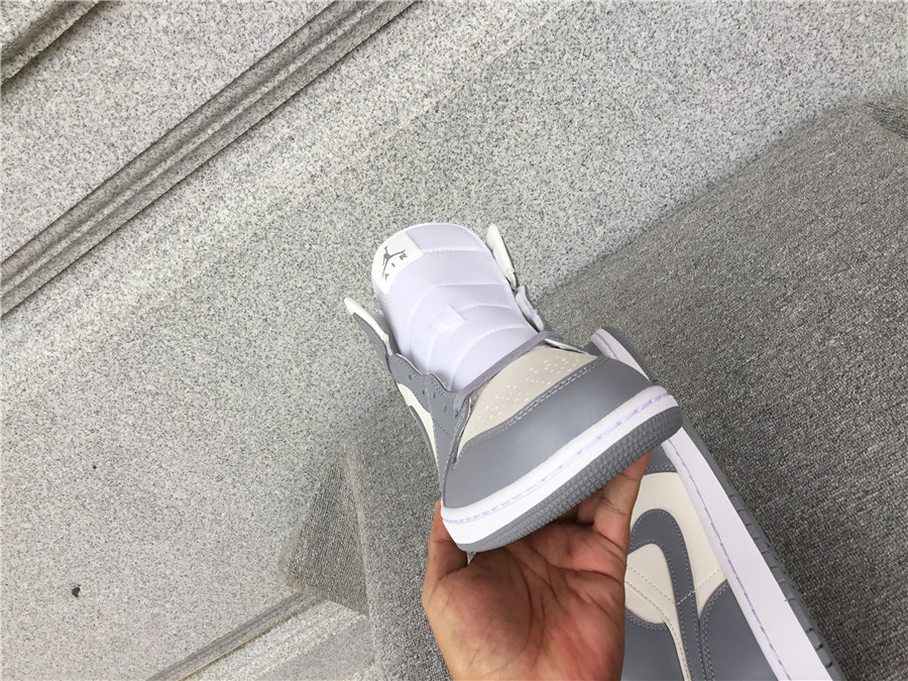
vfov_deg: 45.4
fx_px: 813
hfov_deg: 58.4
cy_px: 340
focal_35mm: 31
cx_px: 454
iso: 25
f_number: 2.4
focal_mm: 3.3
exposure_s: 1/125
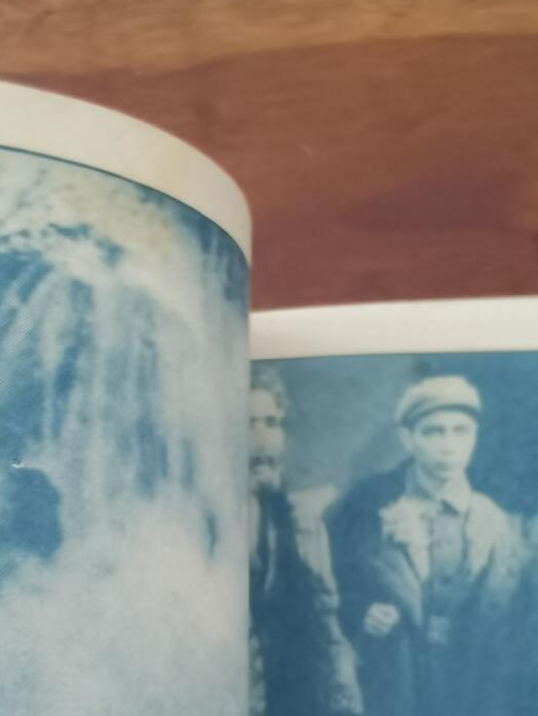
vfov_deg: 26.6
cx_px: 381
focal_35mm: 70
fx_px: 1450
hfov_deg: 20.9
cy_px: 671
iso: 400
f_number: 2.2
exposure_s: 1/25
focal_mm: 2.26
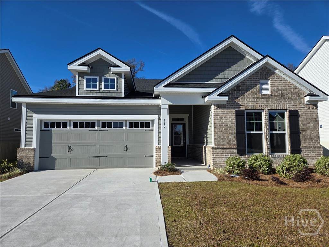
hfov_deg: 73.9
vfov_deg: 58.9
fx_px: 219
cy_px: 124
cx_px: 164
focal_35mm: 23
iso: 25
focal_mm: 5.4
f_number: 1.8
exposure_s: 1/2551
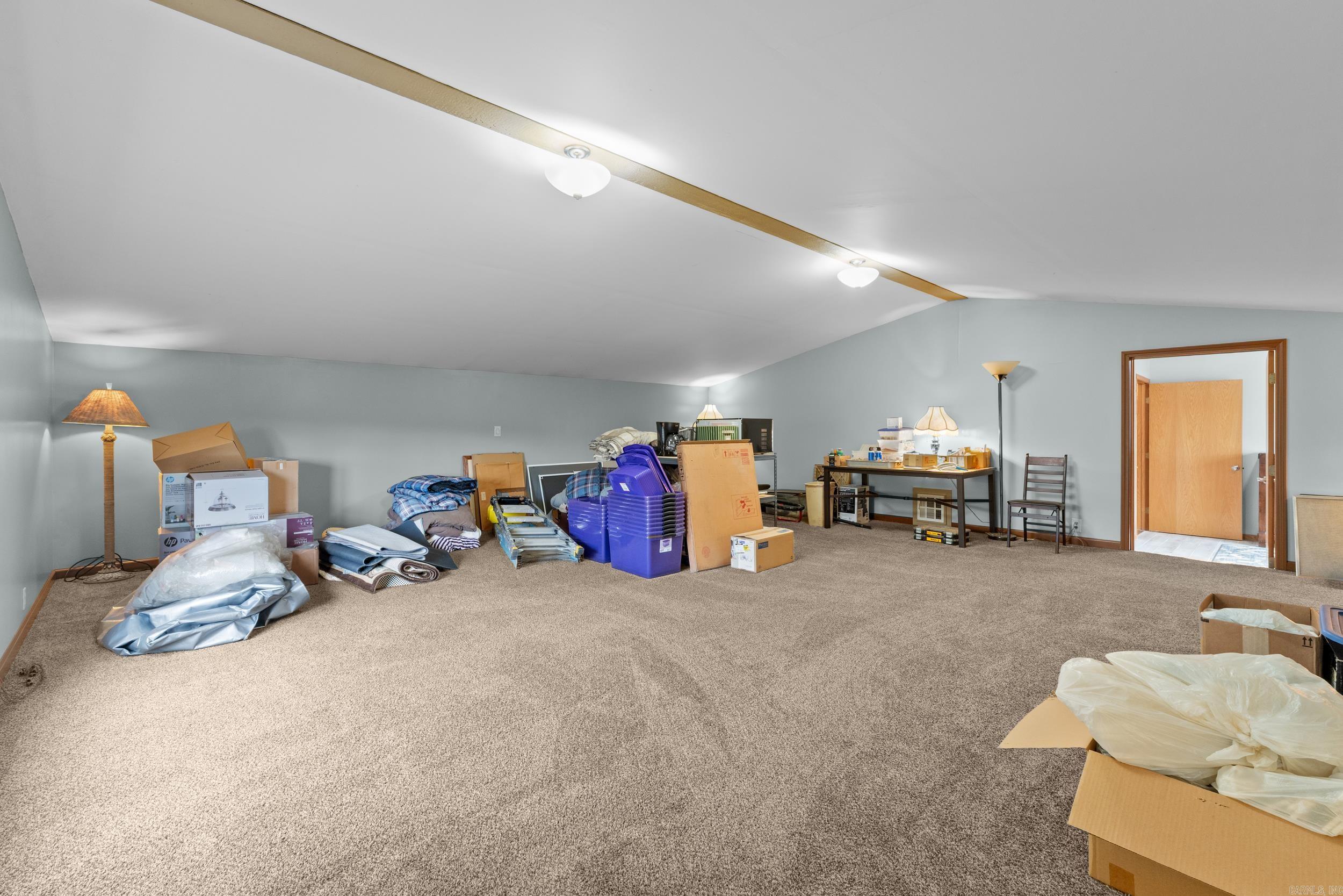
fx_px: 560
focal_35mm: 15
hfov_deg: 100.4
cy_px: 448
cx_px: 672
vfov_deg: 77.3
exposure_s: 1/1.67
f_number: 9
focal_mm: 10
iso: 400
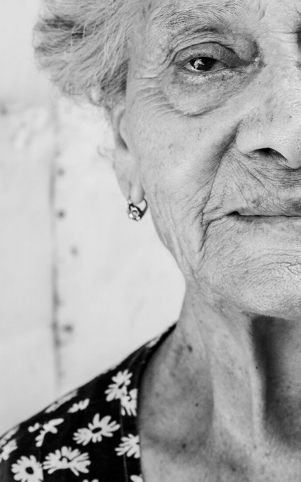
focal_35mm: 78
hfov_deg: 16.5
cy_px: 158
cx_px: 278
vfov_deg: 26.3
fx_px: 1023
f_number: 4
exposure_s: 1/320
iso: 400
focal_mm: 18.3
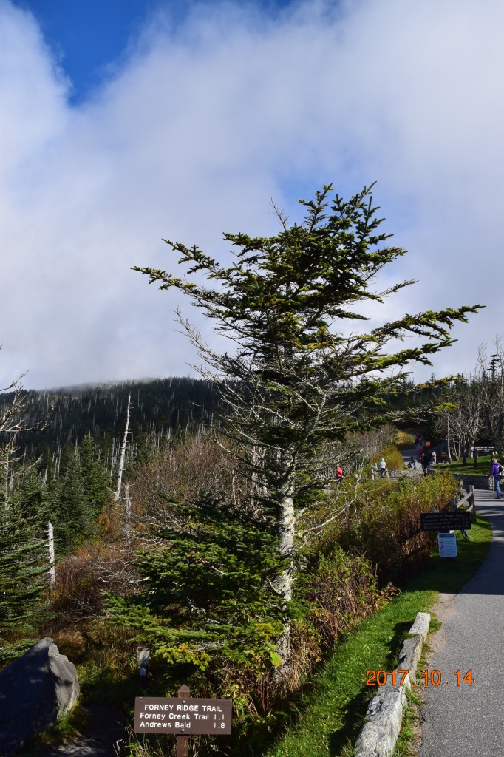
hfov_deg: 43.6
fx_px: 630
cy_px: 378
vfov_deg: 61.9
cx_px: 252
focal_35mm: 30
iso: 400
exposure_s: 1/500
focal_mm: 20
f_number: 11
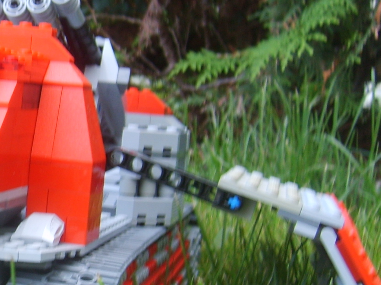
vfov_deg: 17.9
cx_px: -44
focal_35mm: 82
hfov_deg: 22.4
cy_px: 185
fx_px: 902
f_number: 2.8
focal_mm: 5.8
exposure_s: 1/60
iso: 50
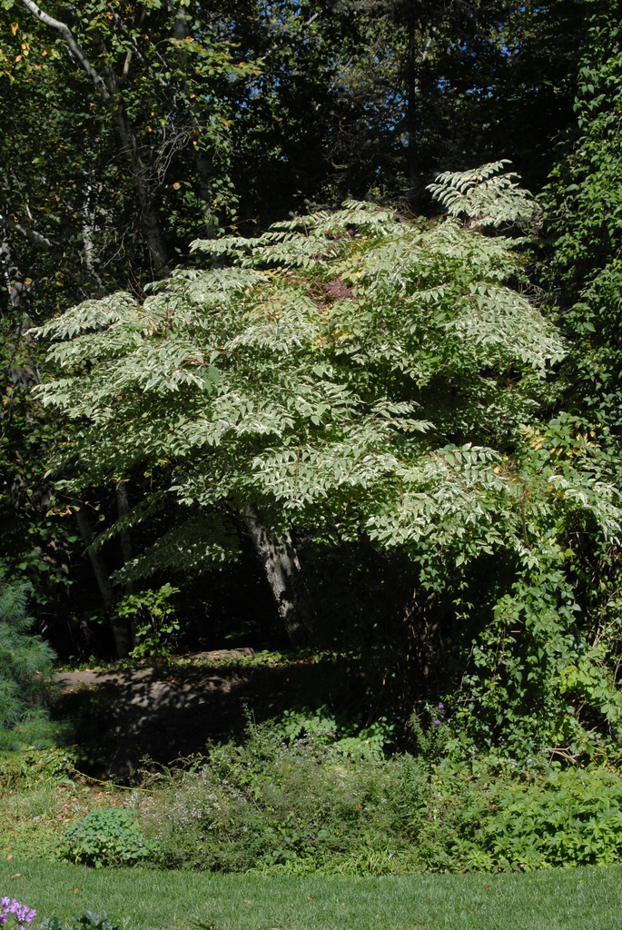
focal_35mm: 69
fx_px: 1784
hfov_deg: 19.8
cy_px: 465
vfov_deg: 29.2
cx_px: 311
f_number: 10
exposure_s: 1/350
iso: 400
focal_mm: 46
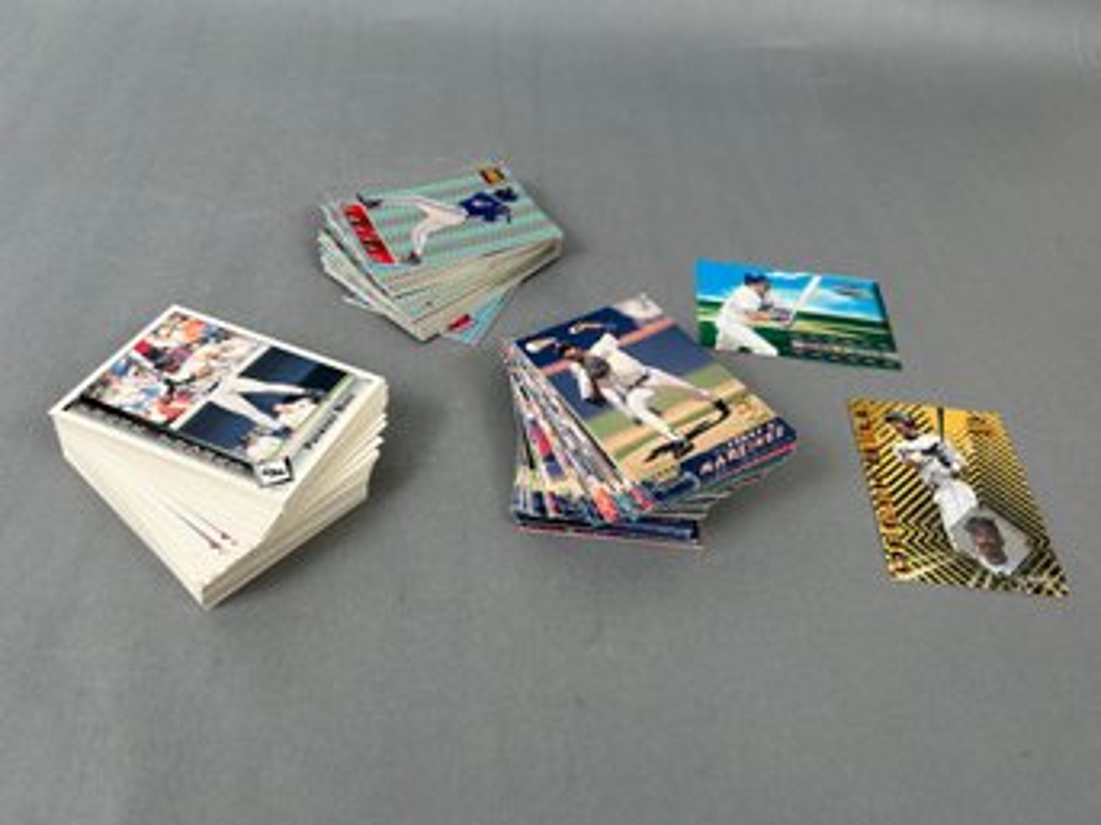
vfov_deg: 53.0
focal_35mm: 26
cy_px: 412
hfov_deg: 67.3
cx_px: 550
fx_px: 827
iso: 40
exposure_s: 1/120
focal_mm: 5.7
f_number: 1.5
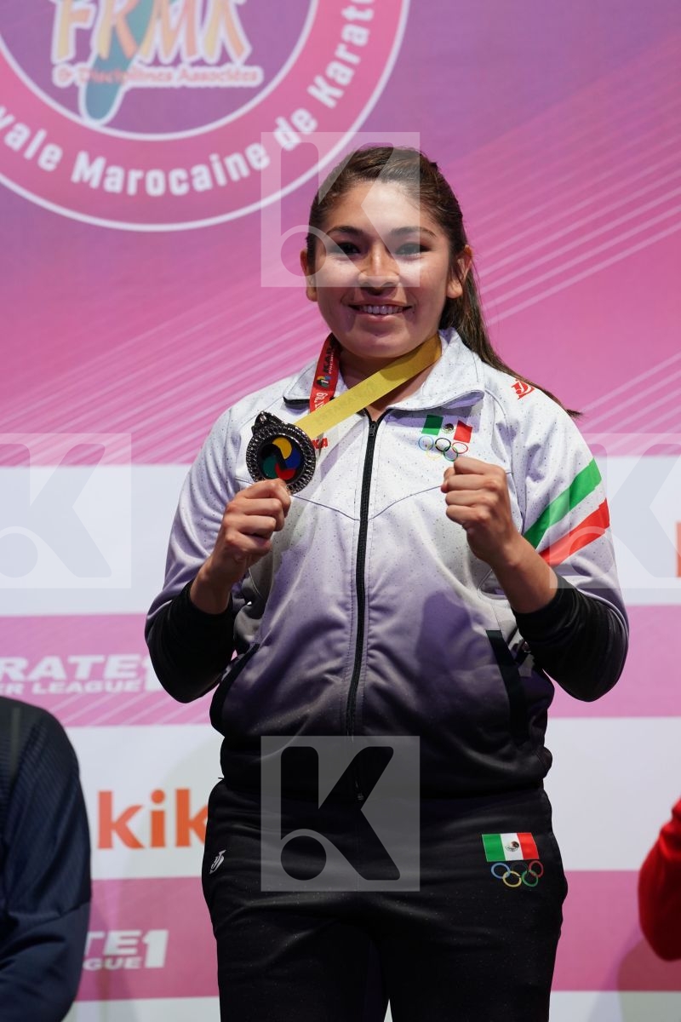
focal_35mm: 200
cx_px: 340
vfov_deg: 10.3
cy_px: 511
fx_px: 5675
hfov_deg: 6.9
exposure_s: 1/250
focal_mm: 200
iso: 1000
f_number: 3.5
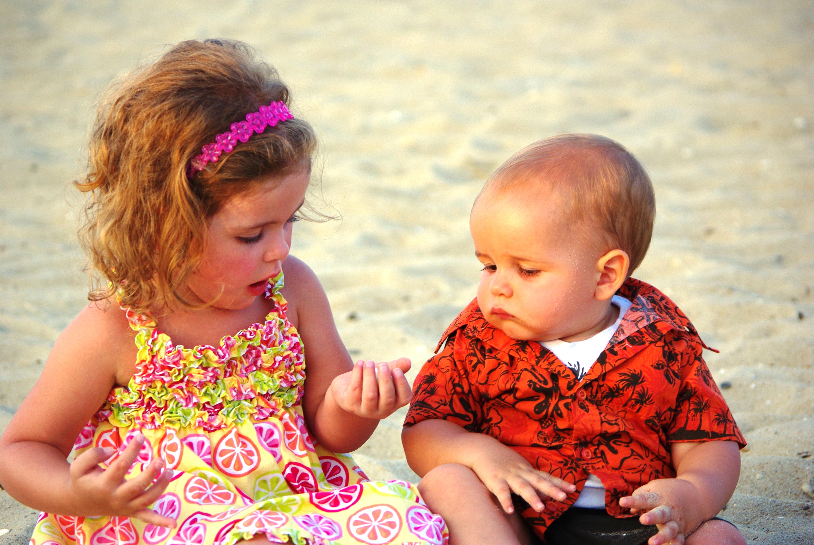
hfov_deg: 14.4
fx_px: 3215
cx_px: 407
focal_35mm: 142
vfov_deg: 9.7
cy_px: 272
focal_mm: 95
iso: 100
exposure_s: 1/125
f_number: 4.5
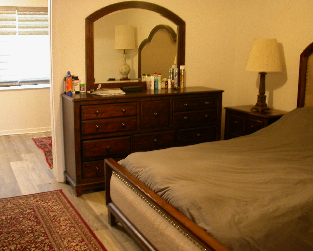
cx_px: 156
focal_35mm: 40
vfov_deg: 37.3
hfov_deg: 45.8
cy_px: 126
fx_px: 370
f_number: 2.6
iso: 108
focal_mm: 7.85
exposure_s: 1/4.1
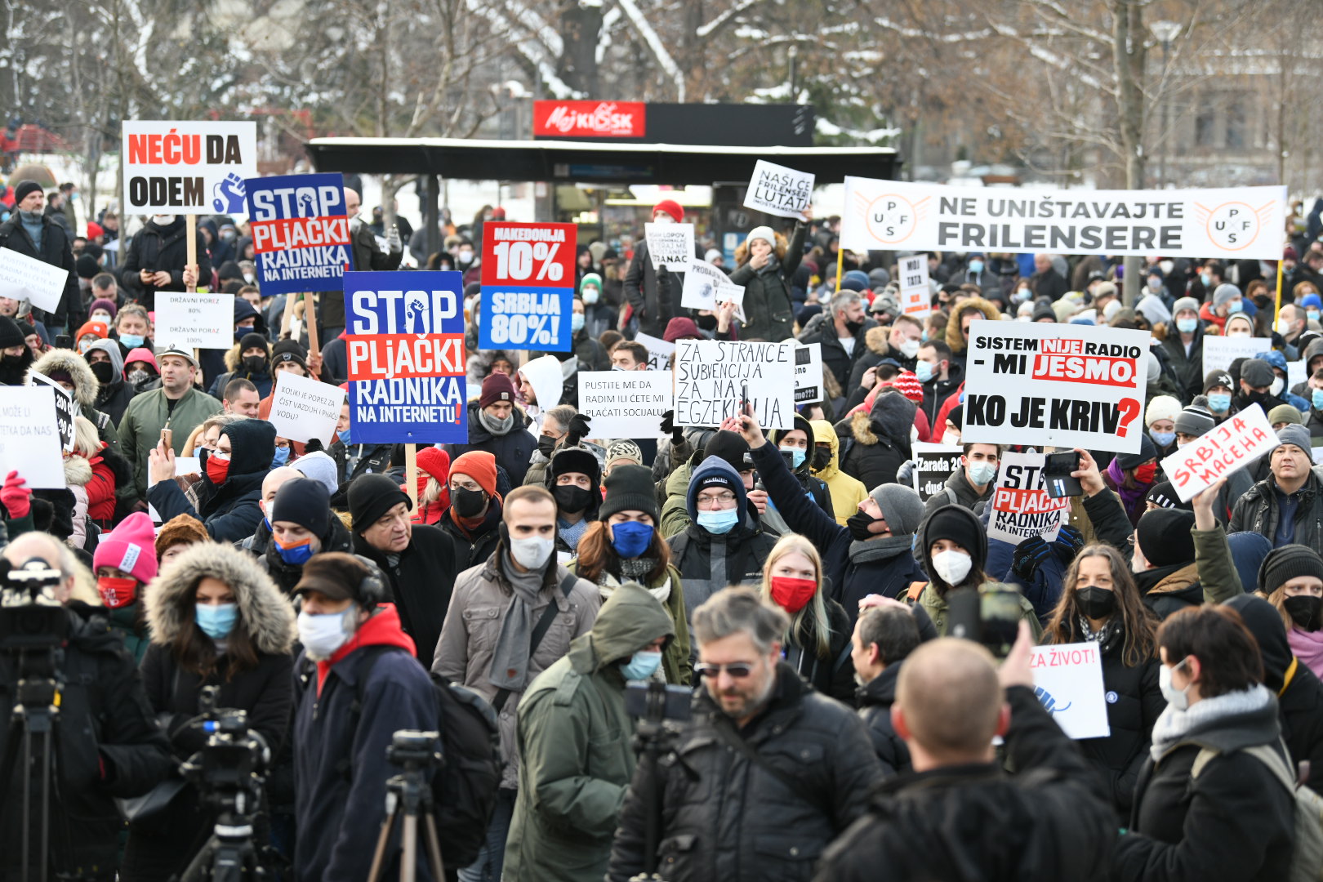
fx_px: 3601
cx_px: 662
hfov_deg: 20.8
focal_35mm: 98
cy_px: 441
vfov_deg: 14.0
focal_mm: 98
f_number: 3.2
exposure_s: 1/500
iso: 800
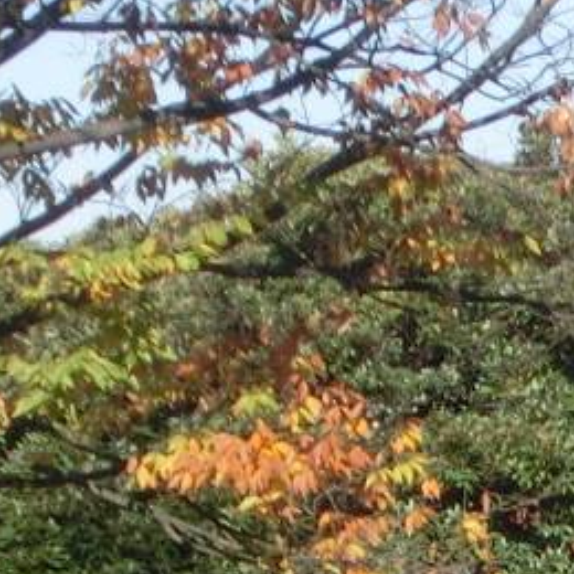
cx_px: 755
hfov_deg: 8.3
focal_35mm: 209
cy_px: 1442
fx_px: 3921
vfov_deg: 7.7
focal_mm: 5.4
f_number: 3.5
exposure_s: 1/500
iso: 80
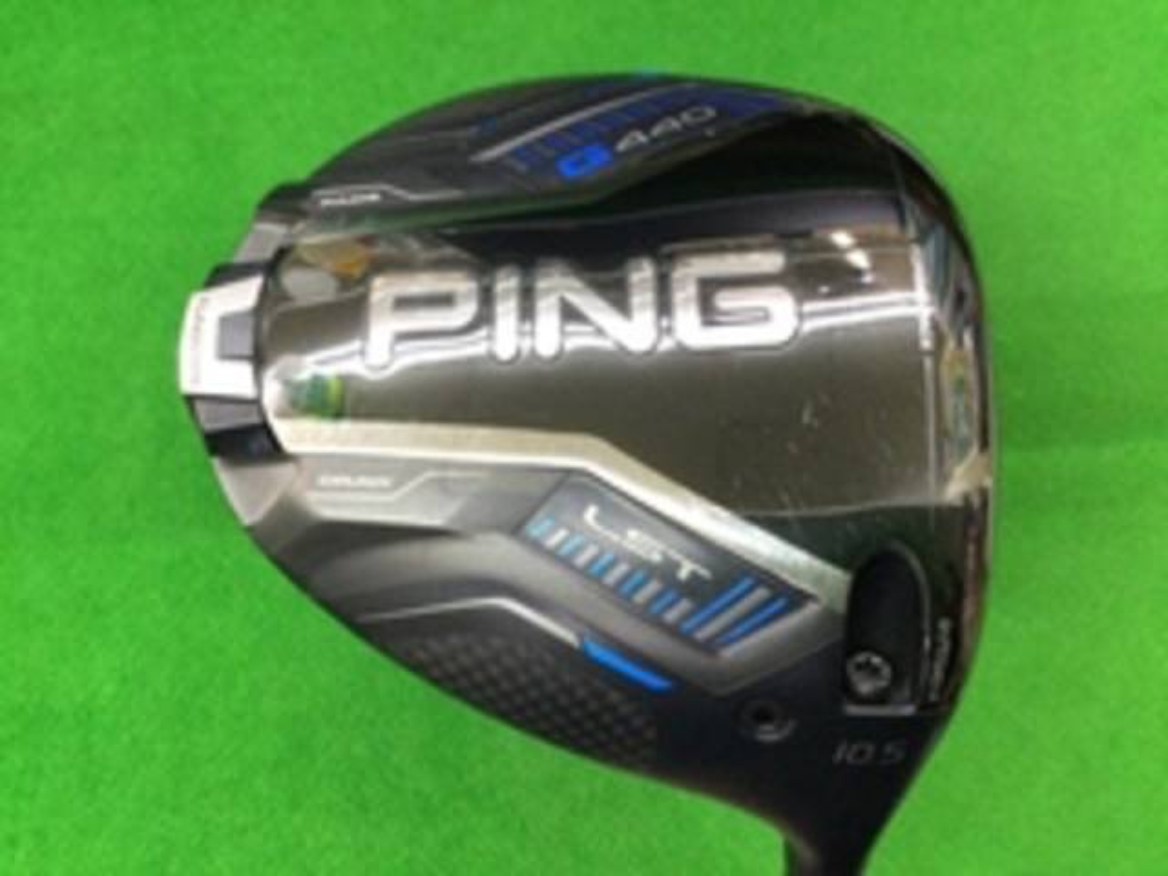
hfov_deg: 58.4
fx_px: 1046
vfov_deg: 45.4
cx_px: 584
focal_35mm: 31
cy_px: 438
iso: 125
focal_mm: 3.3
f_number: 2.4
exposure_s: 1/30
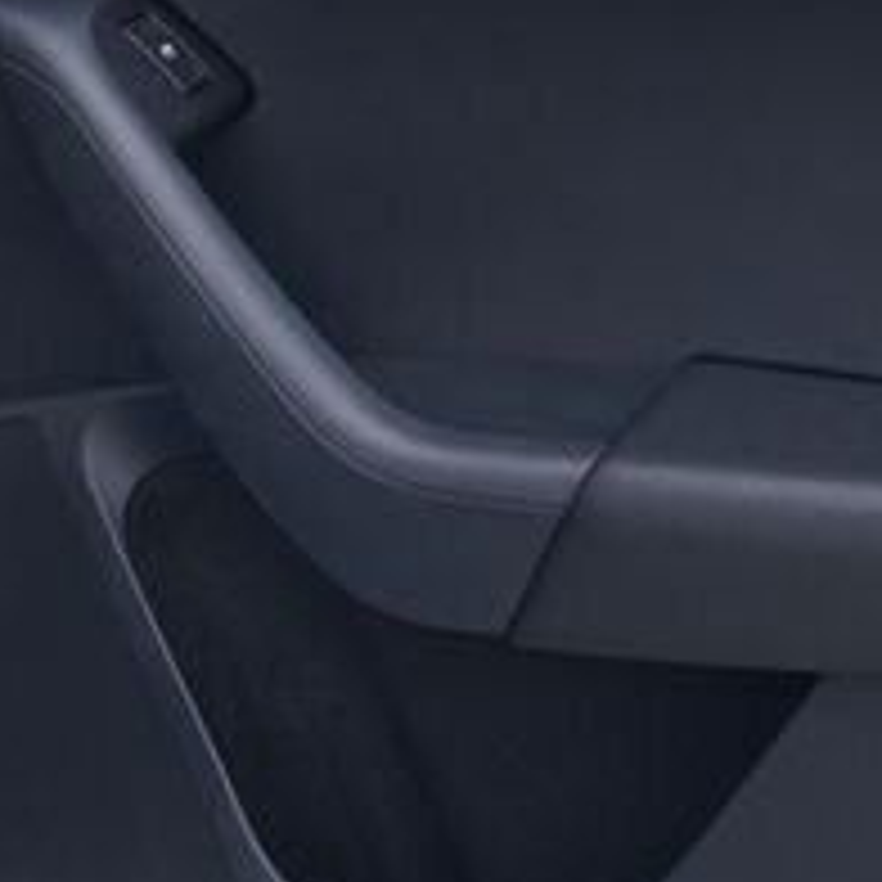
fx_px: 3834
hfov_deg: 13.0
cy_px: -142
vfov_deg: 12.8
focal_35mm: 133
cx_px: 850
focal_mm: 30
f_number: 4.5
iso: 100
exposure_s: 1/80
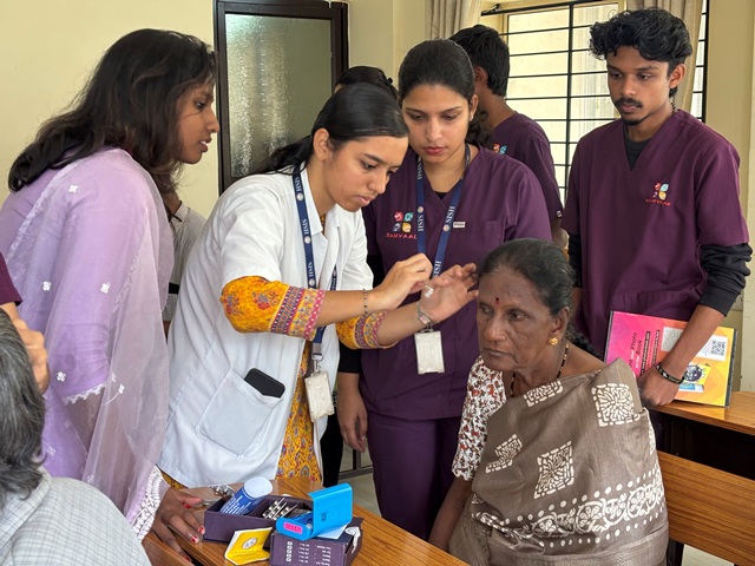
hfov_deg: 36.8
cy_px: 283
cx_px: 378
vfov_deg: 28.0
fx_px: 1134
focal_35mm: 52
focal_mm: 5.96
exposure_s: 1/50
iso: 80
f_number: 1.6
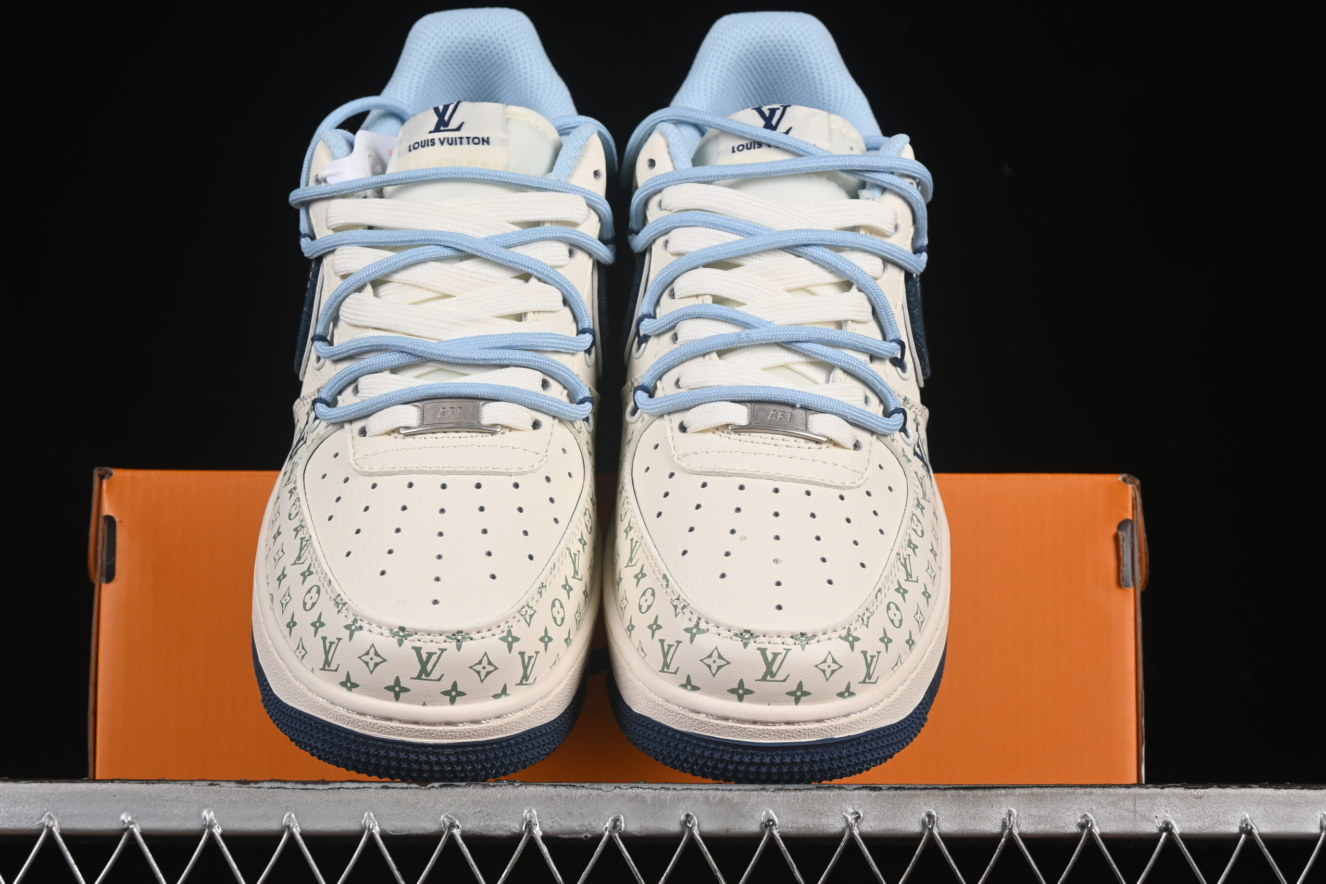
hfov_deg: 24.8
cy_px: 479
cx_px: 624
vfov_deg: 16.7
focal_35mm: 82
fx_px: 3020
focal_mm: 50
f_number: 8
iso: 160
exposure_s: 1/80
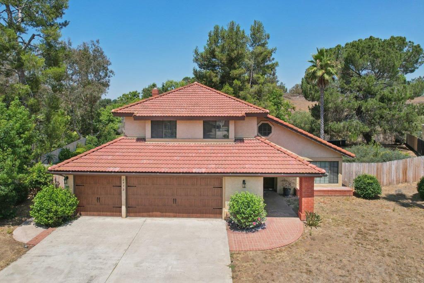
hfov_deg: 78.6
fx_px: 259
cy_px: 142
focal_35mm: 22
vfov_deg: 57.2
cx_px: 212
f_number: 2.8
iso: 100
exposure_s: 1/2500
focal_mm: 8.38
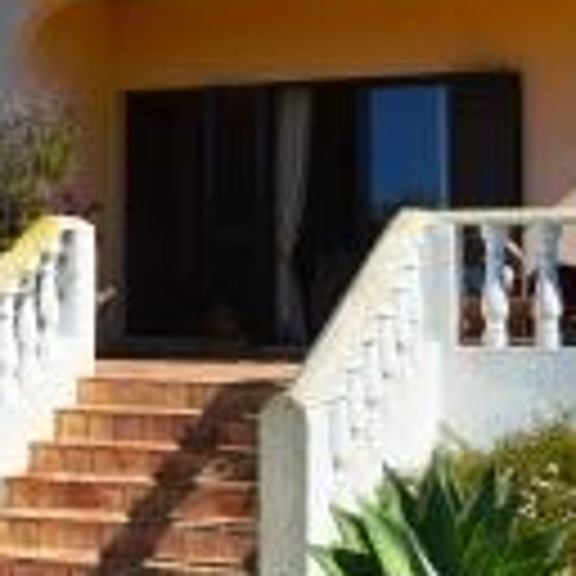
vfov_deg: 21.4
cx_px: 130
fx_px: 1506
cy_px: 112
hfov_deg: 21.4
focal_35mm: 80
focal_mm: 18
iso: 100
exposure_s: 1/250
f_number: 8
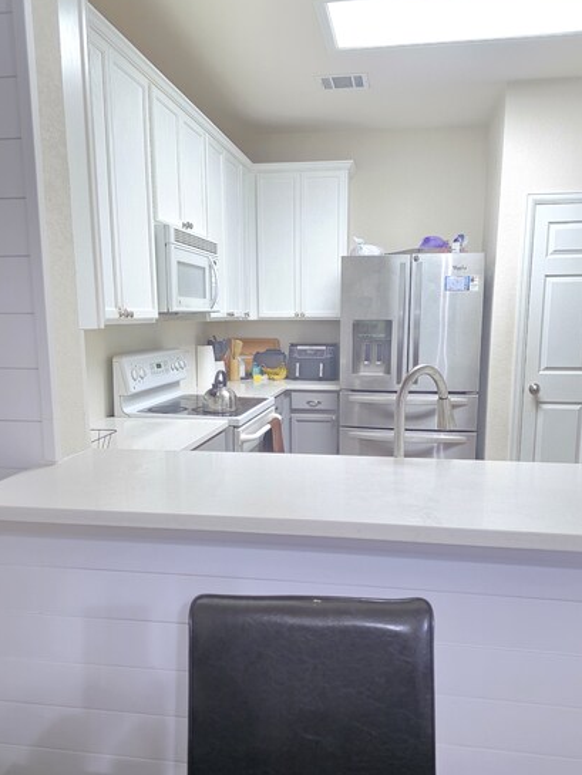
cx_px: 312
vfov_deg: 65.2
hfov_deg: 51.3
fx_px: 605
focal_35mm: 27
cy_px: 412
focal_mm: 6.3
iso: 1600
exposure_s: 1/120
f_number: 1.7
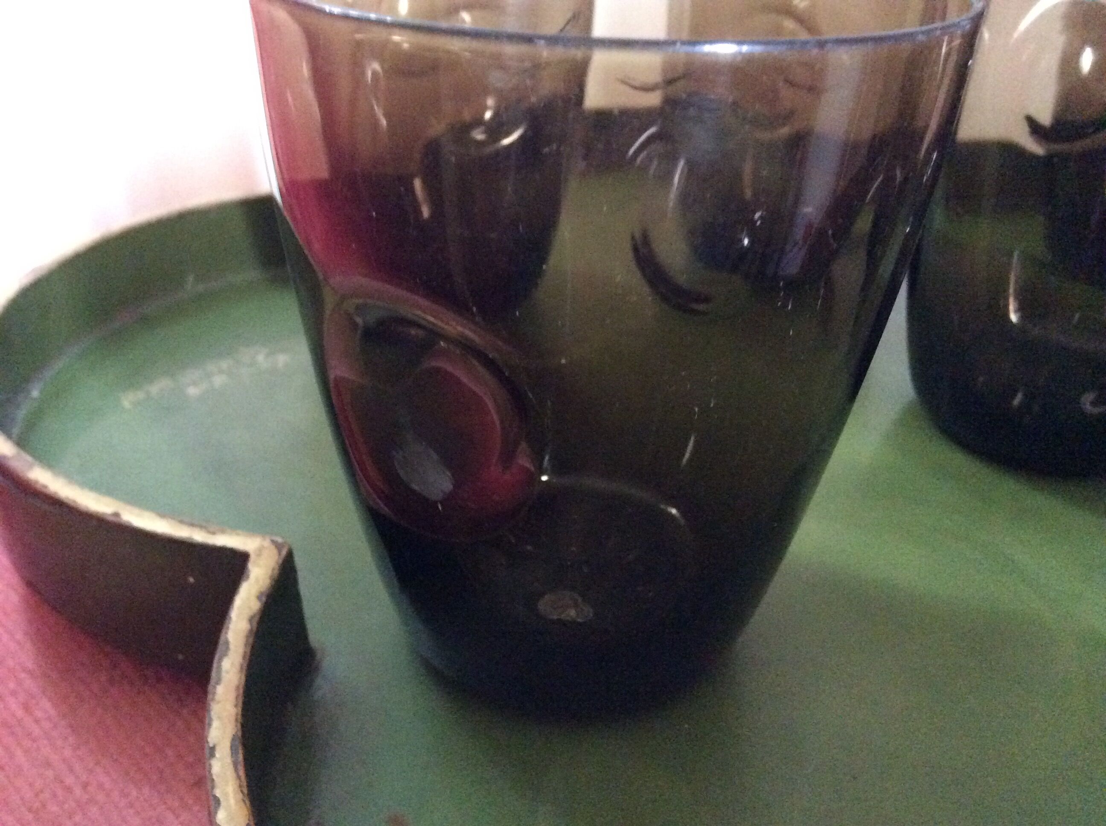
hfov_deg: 56.9
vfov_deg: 44.1
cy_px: 413
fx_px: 1021
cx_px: 553
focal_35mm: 32
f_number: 2.4
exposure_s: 1/17
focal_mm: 3.3
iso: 640
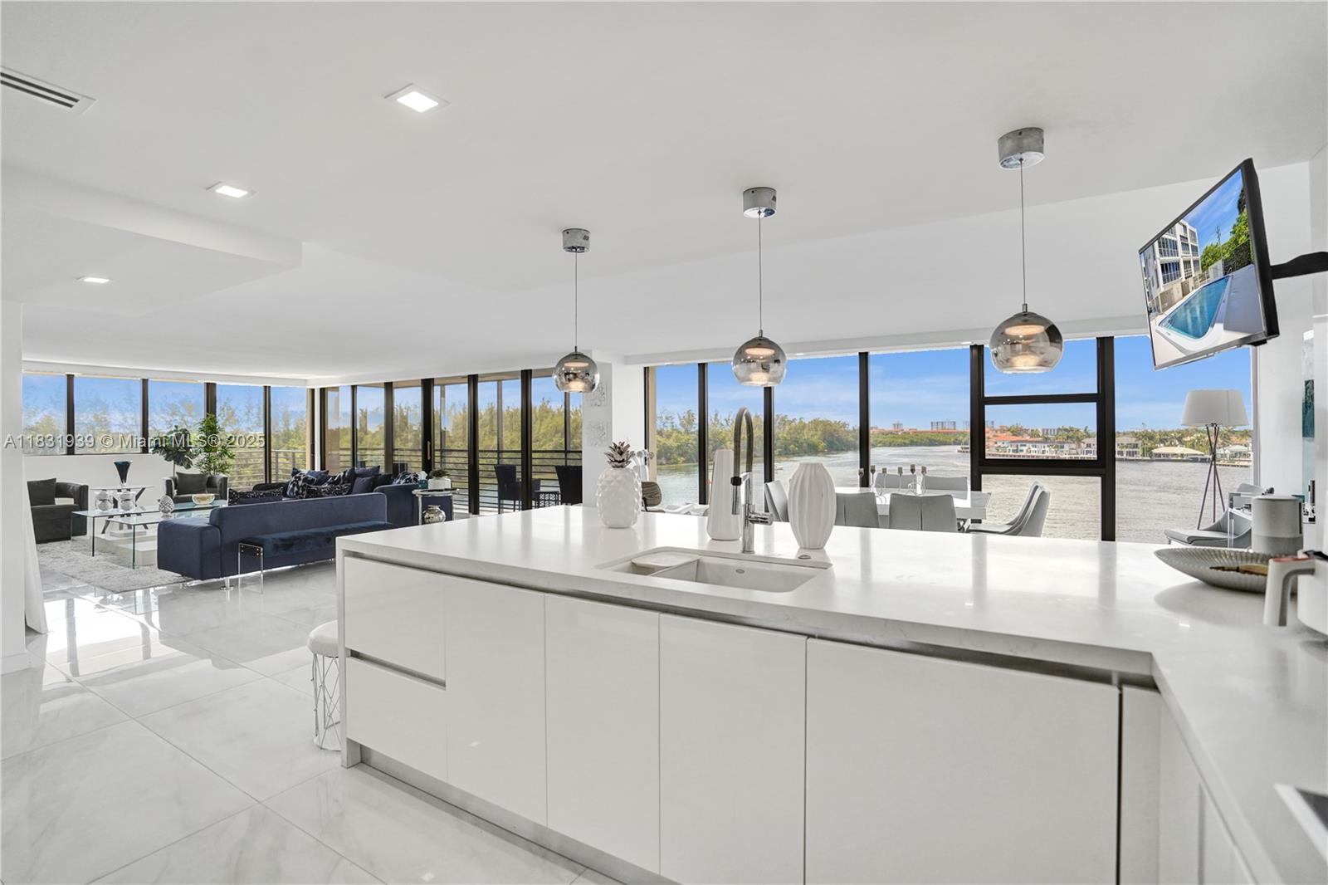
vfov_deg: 73.7
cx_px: 664
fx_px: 590
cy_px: 442
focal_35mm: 16
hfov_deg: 96.7
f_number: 2.8
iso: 800
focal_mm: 16
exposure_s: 1/4000
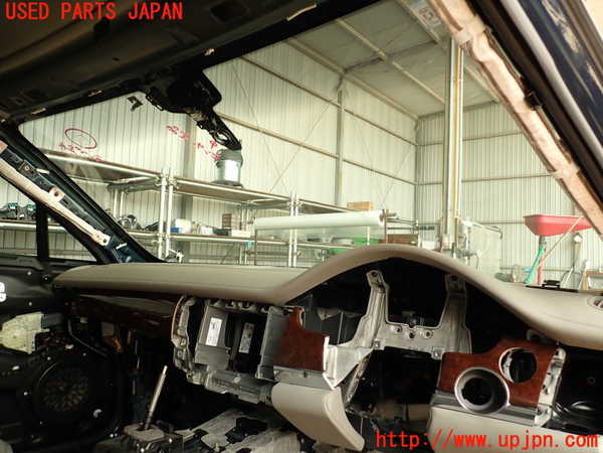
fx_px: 435
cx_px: 302
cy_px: 226
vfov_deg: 54.9
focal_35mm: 25
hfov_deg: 69.4
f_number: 2.8
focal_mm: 4.5
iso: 100
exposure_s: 1/80
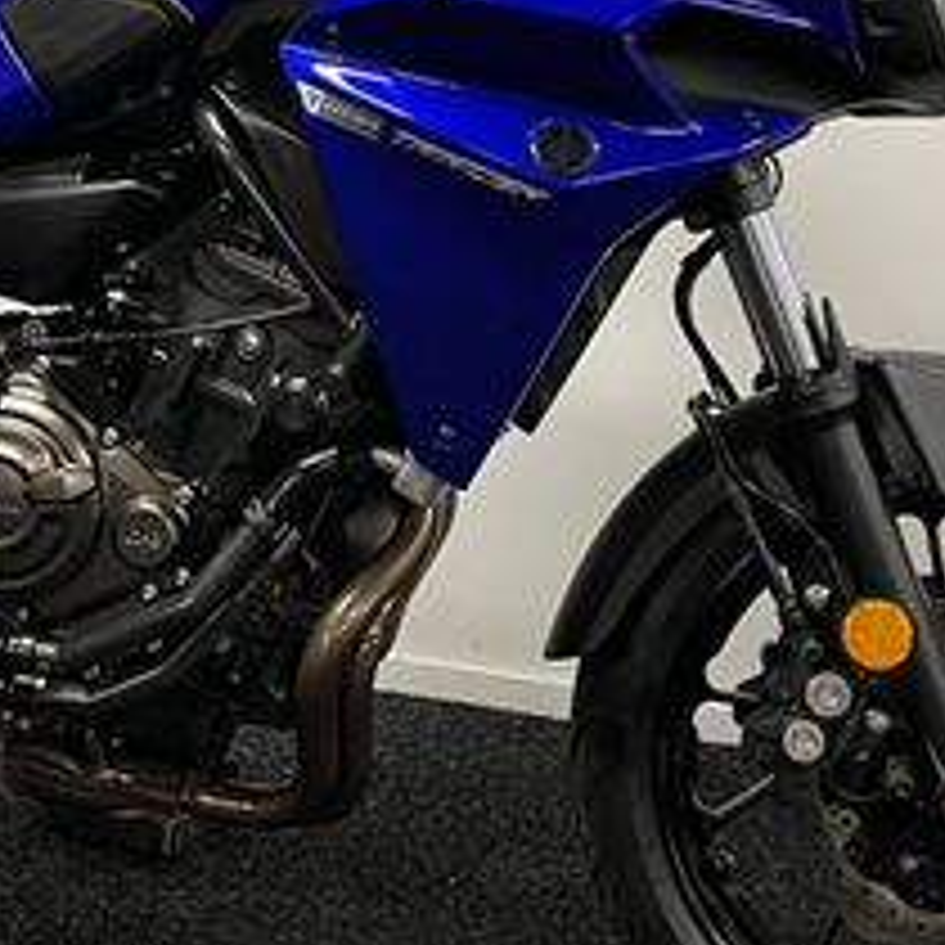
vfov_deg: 24.3
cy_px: 189
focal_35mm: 70
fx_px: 2162
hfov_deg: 24.5
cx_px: 270
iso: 80
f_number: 1.6
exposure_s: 1/50
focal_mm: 5.1
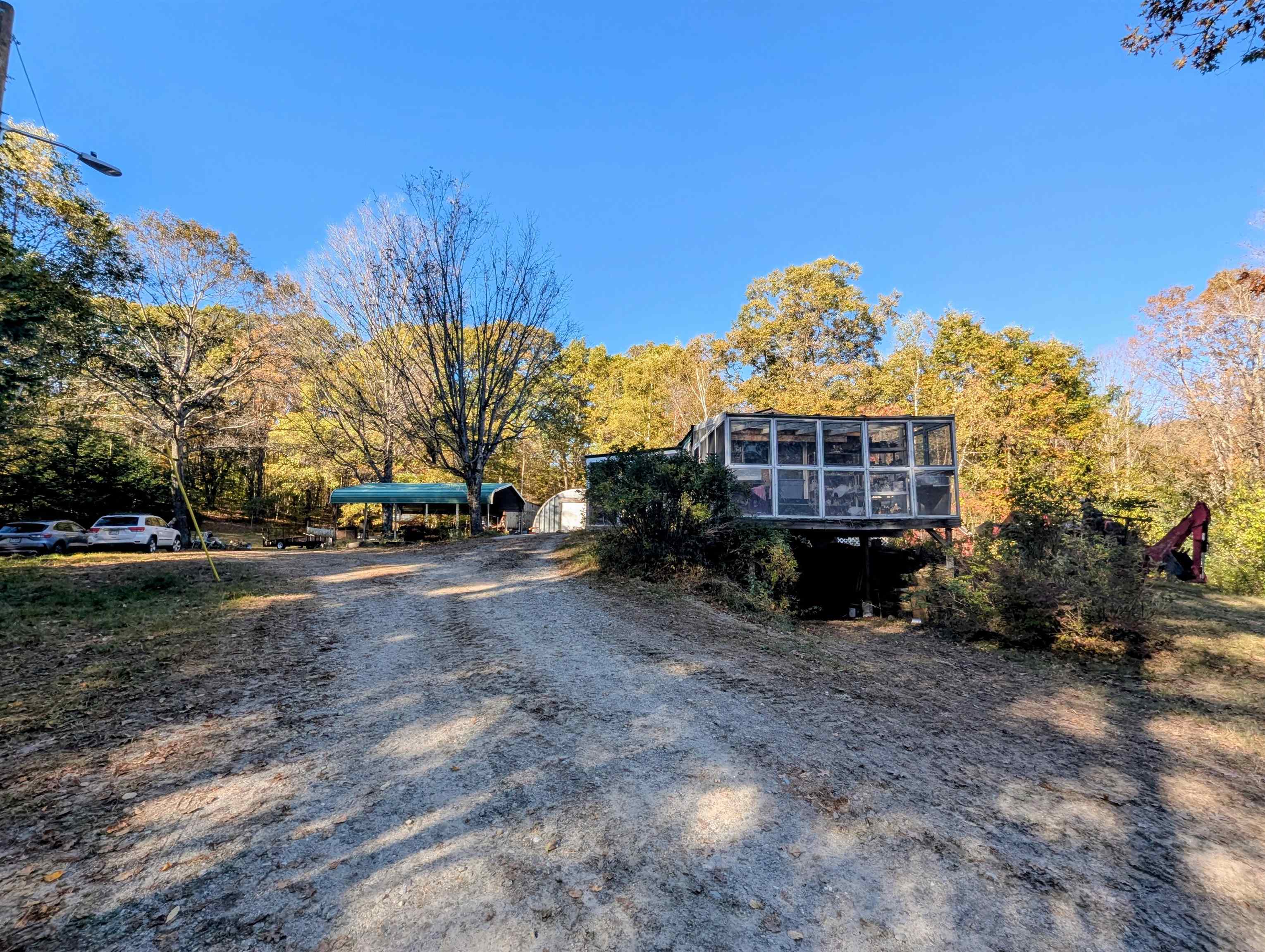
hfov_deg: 106.1
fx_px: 476
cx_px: 632
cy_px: 476
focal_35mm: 13
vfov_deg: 90.1
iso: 45
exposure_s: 1/542
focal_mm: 1.95
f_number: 2.2
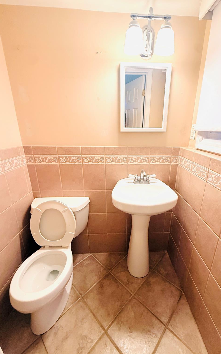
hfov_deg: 74.2
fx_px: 145
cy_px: 176
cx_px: 129
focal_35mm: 15
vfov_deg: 101.5
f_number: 2.2
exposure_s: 1/60
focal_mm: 2.22
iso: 200
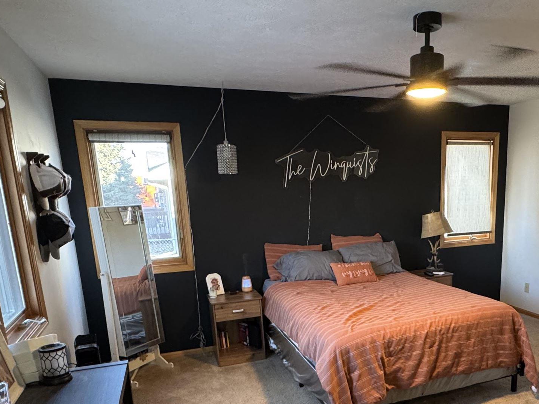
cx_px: 359
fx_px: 467
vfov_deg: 45.4
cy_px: 295
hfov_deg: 58.6
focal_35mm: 30
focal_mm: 2.22
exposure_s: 1/60
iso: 500
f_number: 2.2
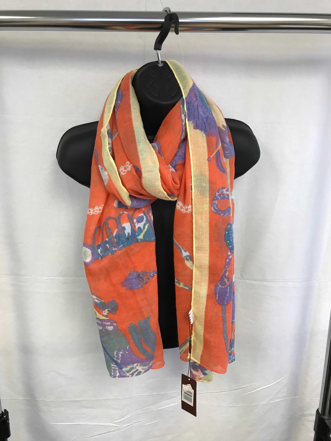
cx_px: 166
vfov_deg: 63.4
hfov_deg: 49.7
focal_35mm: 28
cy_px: 220
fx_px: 357
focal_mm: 3.99
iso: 25
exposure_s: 1/30
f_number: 1.8
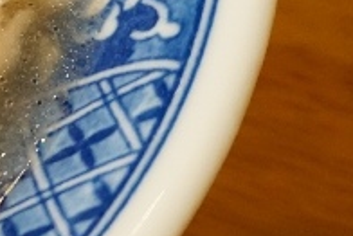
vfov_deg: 7.9
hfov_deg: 10.9
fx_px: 1688
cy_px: -107
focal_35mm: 172
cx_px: -348
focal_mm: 22
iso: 1250
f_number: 4
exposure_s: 1/160
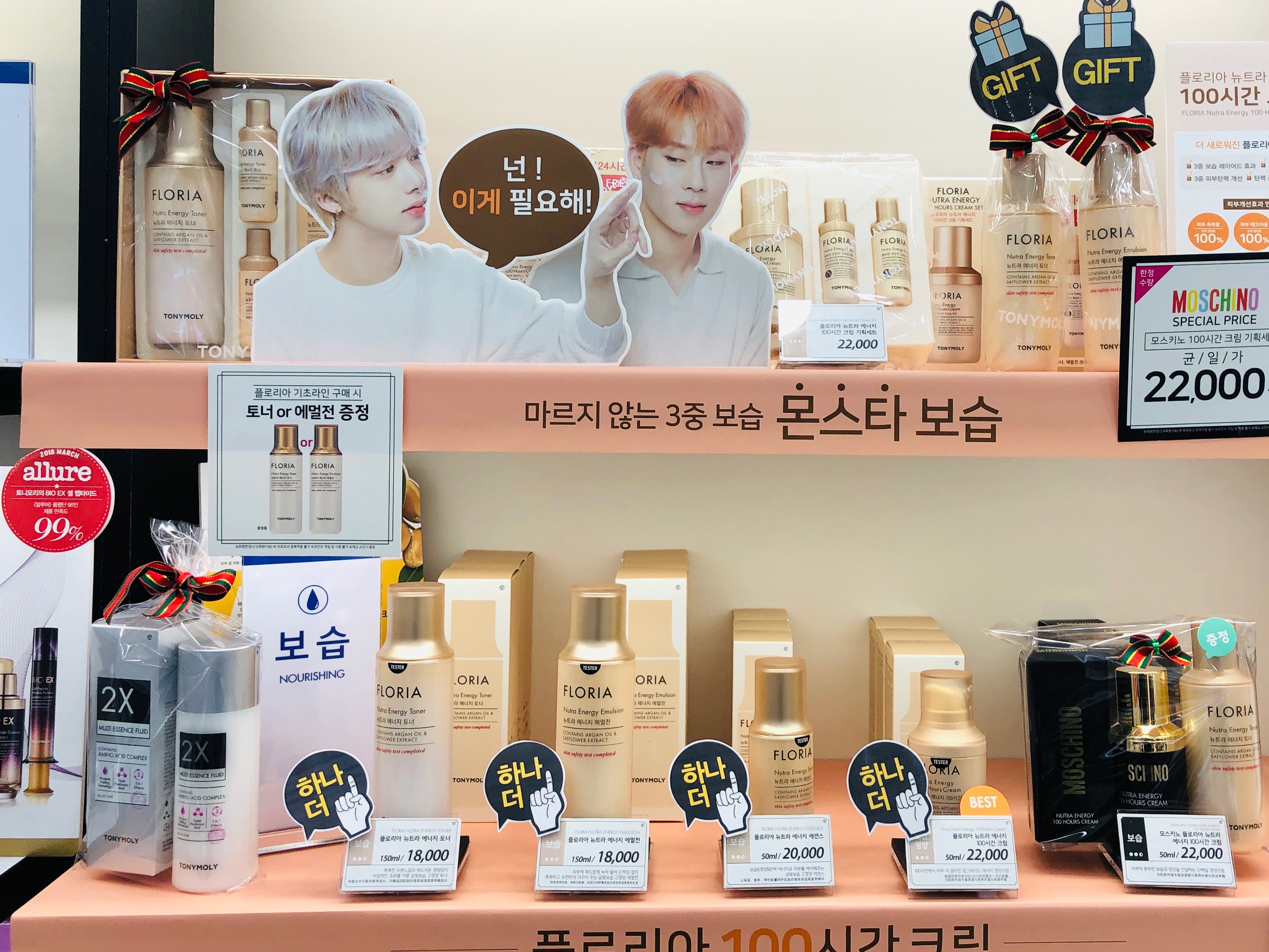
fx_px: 1320
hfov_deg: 51.1
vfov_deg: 39.5
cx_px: 746
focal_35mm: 36
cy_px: 372
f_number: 1.8
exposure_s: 1/120
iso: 40
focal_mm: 3.99
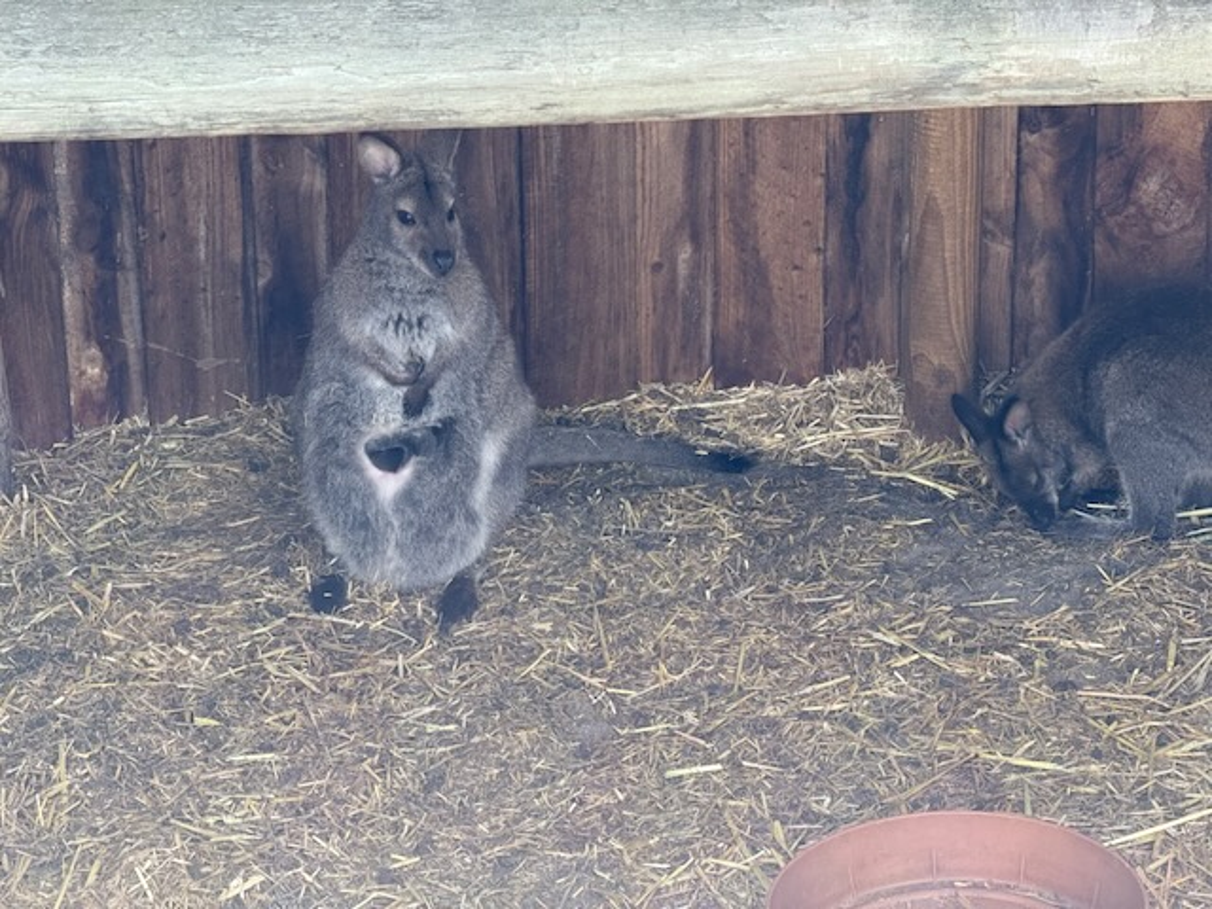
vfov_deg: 12.3
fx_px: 4202
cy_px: 454
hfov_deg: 16.4
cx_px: 606
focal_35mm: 120
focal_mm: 15.66
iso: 125
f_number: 2.8
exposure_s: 1/99
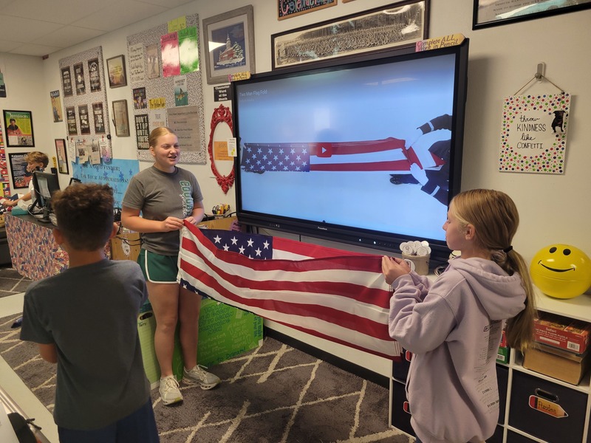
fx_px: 444
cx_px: 296
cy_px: 222
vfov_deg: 53.1
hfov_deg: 67.3
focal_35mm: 26
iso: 200
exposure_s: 1/120
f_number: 1.8
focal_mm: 5.4
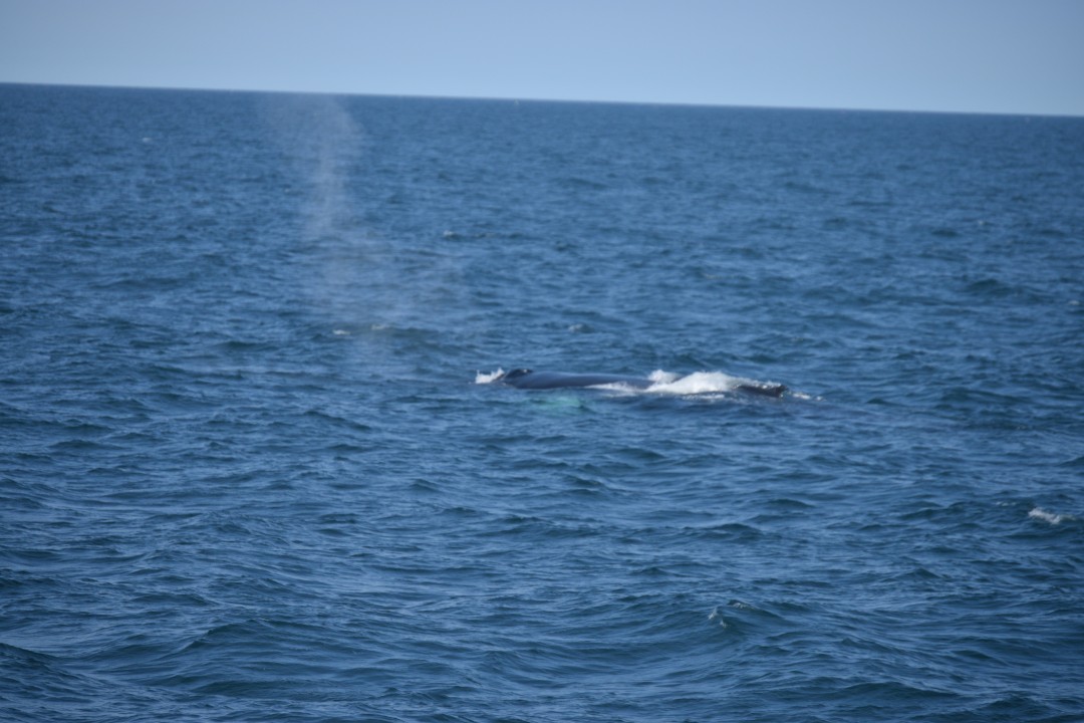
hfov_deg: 8.9
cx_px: 542
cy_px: 362
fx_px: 7000
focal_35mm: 232
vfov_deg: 5.9
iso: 200
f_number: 5.6
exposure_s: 1/1600
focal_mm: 155
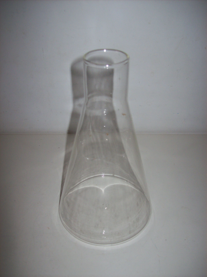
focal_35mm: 36
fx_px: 287
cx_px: 104
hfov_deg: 39.6
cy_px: 138
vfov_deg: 51.4
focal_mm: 6
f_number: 2.7
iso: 80
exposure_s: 1/64
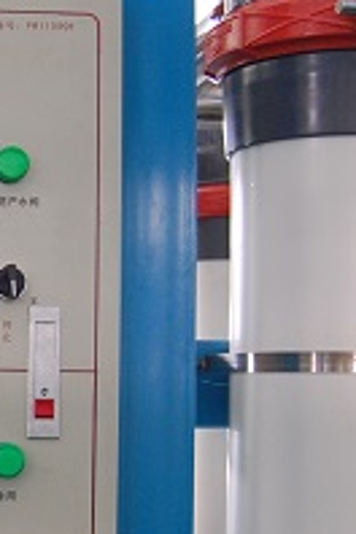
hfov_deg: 15.8
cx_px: -183
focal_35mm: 79
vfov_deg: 25.5
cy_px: 357
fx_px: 1172
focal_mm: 18
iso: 800
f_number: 3.5
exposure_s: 1/25
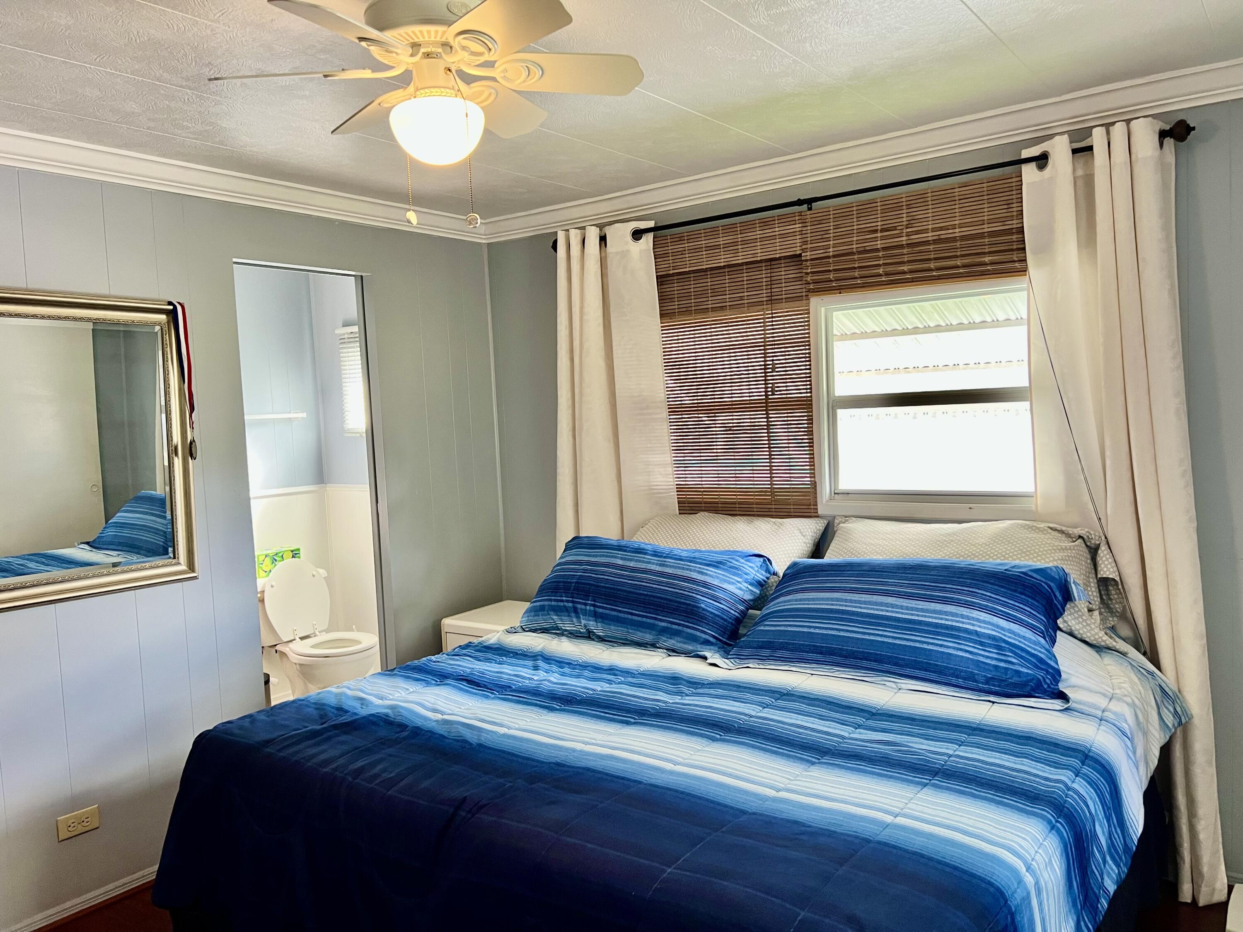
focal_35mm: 26
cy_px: 466
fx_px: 934
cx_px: 622
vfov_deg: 53.1
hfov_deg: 67.3
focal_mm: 5.7
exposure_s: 1/92
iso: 125
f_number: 1.5
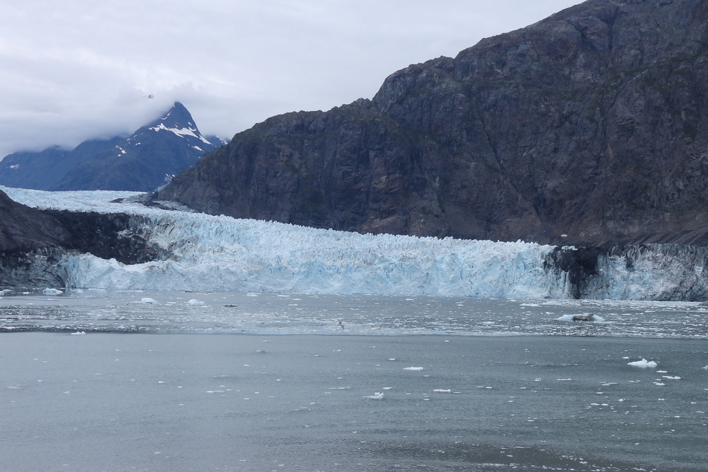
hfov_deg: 35.5
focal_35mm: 56
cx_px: 417
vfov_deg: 24.1
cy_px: 308
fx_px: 1101
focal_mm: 7.1
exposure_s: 1/1250
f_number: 3.2
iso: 100
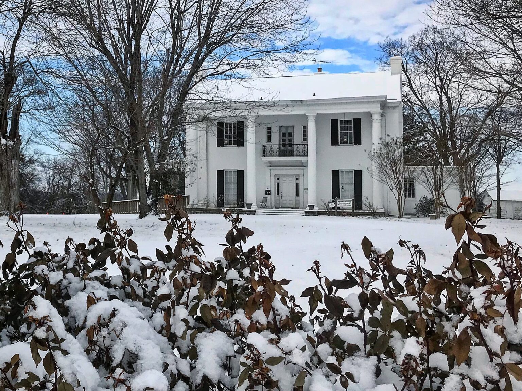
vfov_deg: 49.7
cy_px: 196
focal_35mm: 28
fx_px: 422
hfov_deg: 63.5
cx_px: 261
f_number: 1.8
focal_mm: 3.99
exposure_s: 1/4367
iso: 20
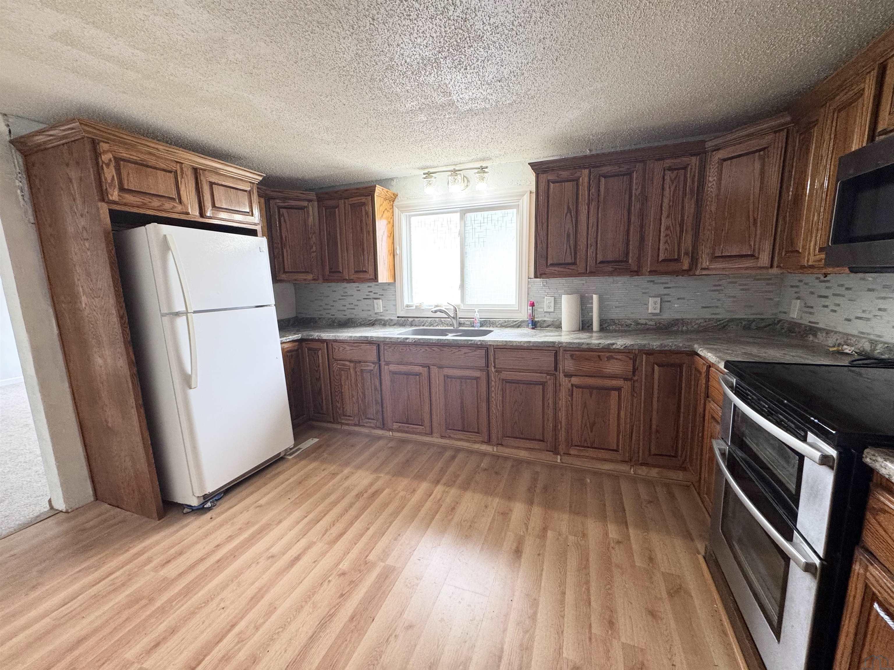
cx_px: 447
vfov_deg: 85.7
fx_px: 362
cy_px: 335
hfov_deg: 102.1
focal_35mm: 14
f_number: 2.2
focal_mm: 2.22
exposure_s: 1/120
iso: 250
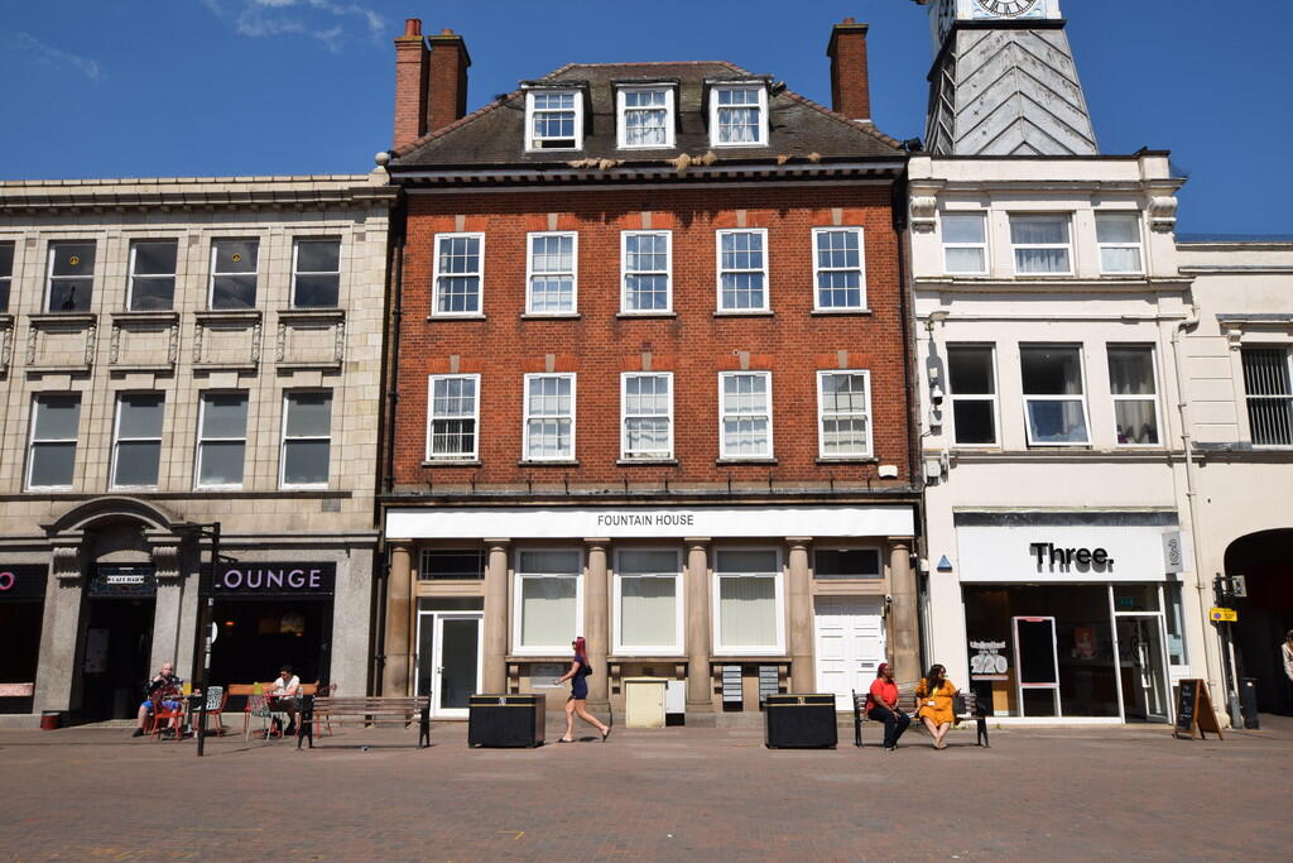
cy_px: 432
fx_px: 1078
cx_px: 646
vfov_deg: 43.6
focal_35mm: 30
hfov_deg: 61.9
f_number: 11
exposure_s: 1/200
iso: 100
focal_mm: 20
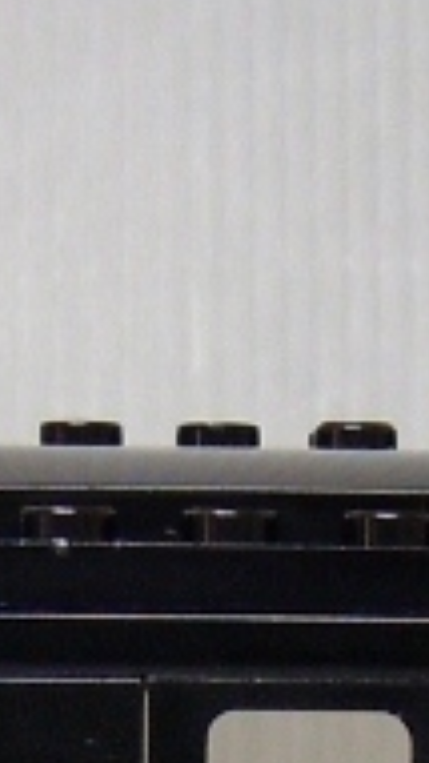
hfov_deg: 10.3
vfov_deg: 17.2
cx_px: 295
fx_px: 2384
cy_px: 956
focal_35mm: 118
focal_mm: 5.4
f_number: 3.5
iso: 200
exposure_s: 1/8
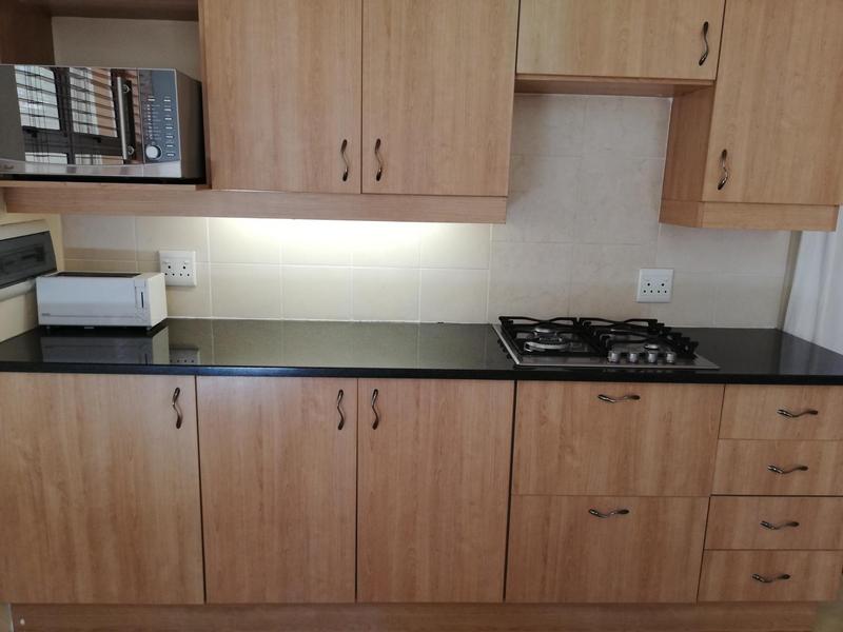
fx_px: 633
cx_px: 422
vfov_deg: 53.1
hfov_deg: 67.3
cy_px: 316
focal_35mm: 26
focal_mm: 3.81
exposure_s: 1/60
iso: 125
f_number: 2.2
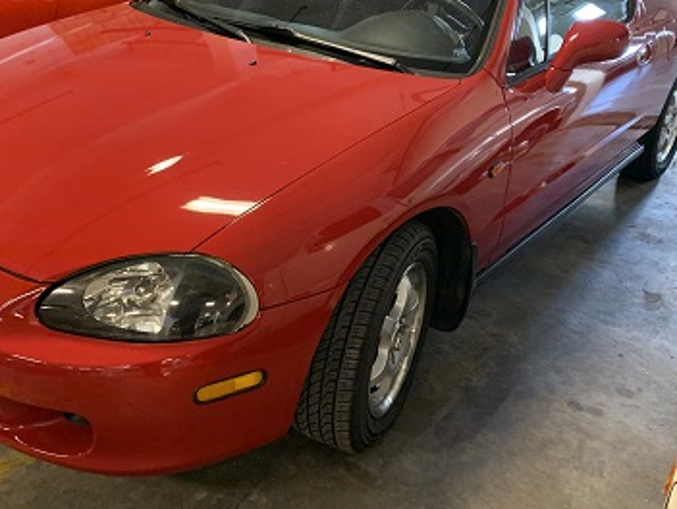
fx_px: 724
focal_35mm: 37
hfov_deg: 49.9
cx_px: 285
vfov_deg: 38.6
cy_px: 207
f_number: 1.8
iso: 640
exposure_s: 1/30
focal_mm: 4.25
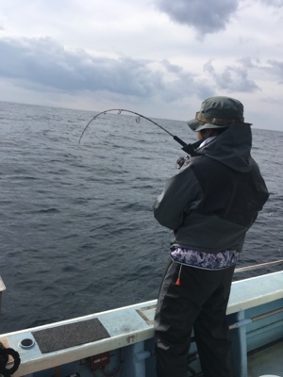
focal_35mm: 29
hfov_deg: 48.2
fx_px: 316
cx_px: 142
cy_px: 188
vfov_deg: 61.7
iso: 25
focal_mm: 4.15
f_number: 2.2
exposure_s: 1/1570
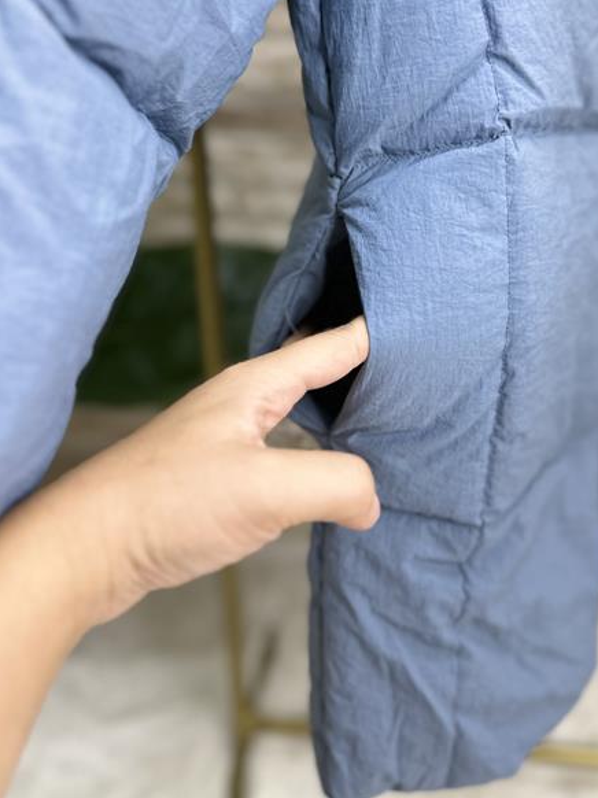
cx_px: 365
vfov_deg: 54.4
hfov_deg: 42.7
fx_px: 761
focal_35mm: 33
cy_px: 274
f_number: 1.78
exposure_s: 1/100
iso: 125
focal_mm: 6.86
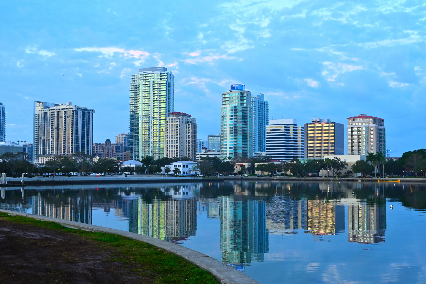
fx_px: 612
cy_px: 142
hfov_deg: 38.4
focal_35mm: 52
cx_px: 213
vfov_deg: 26.1
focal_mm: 34.5
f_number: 3.5
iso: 100
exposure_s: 1/100
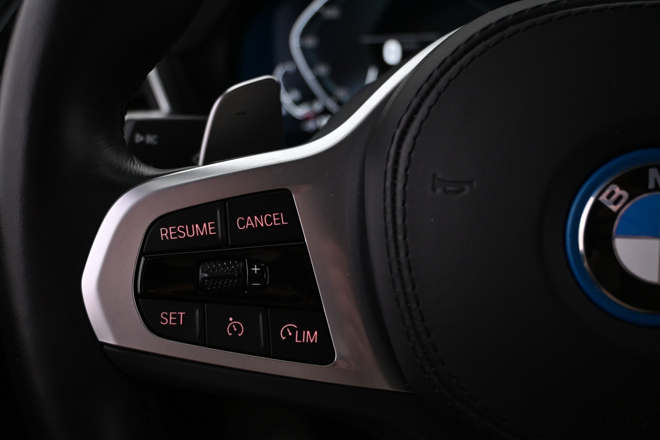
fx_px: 674
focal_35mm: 37
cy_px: 220
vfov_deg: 36.2
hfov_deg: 52.2
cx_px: 330
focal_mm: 24.5
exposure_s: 1/30
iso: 1600
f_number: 4.2
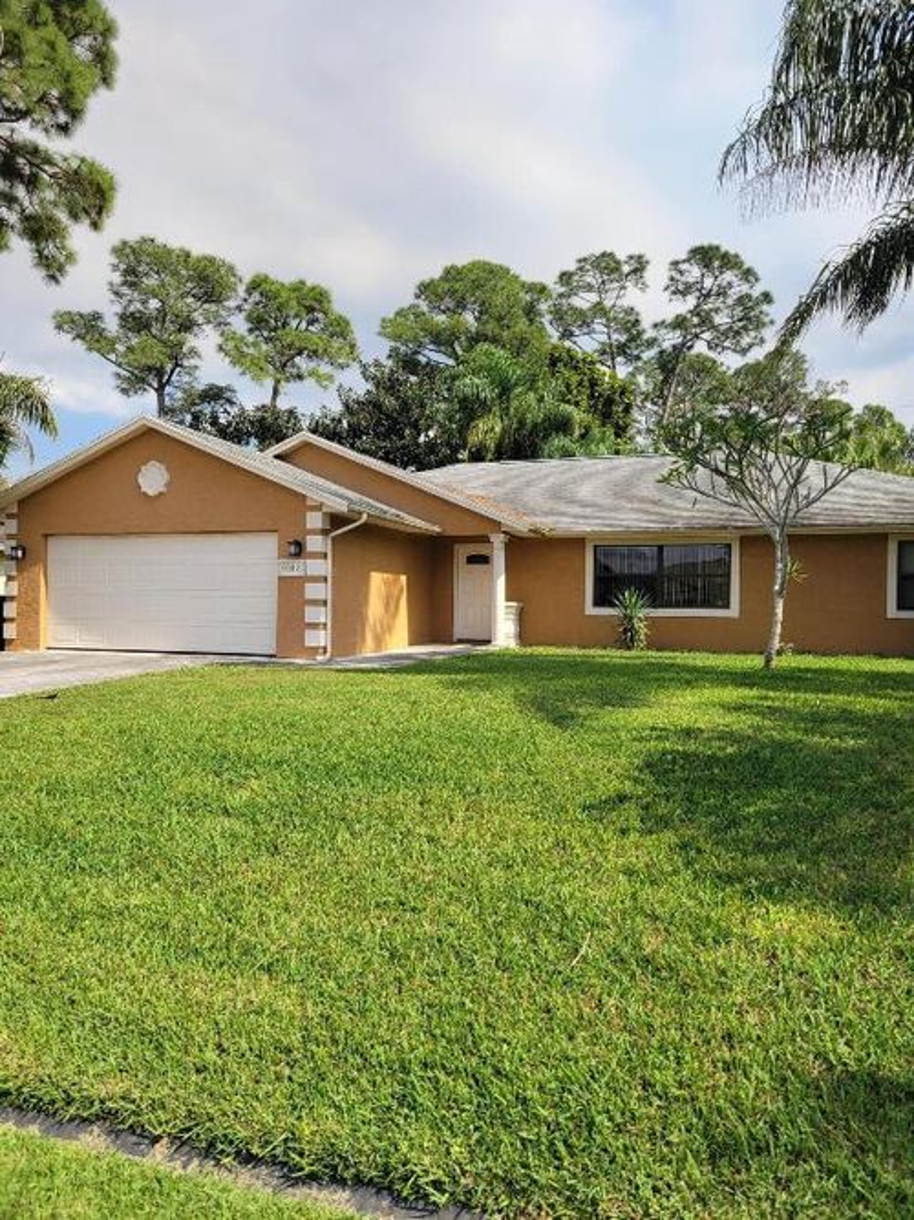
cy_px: 610
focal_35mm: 26
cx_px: 457
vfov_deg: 67.3
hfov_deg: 53.0
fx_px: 916
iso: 40
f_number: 1.8
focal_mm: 5.4
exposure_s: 1/2359
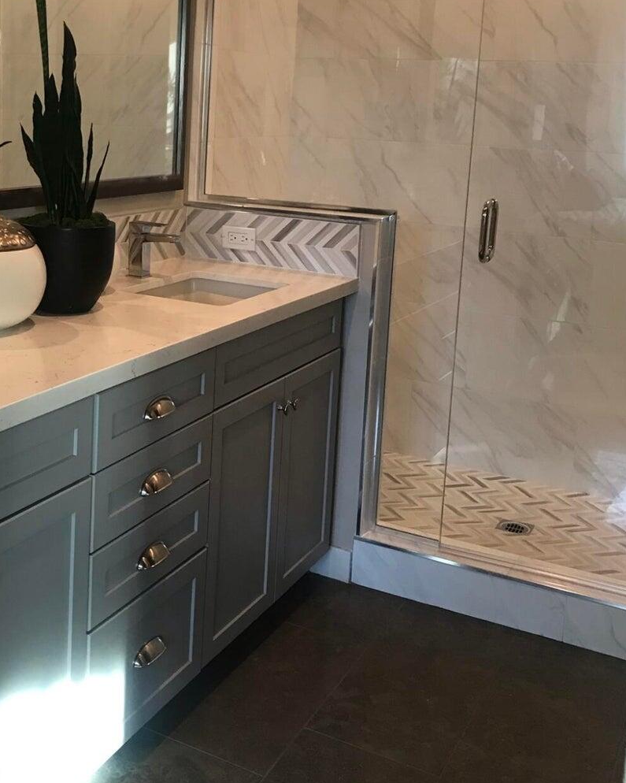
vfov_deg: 41.5
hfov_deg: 33.7
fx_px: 1019
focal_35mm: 44
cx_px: 181
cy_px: 270
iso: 40
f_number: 1.8
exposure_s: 1/30
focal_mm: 3.99
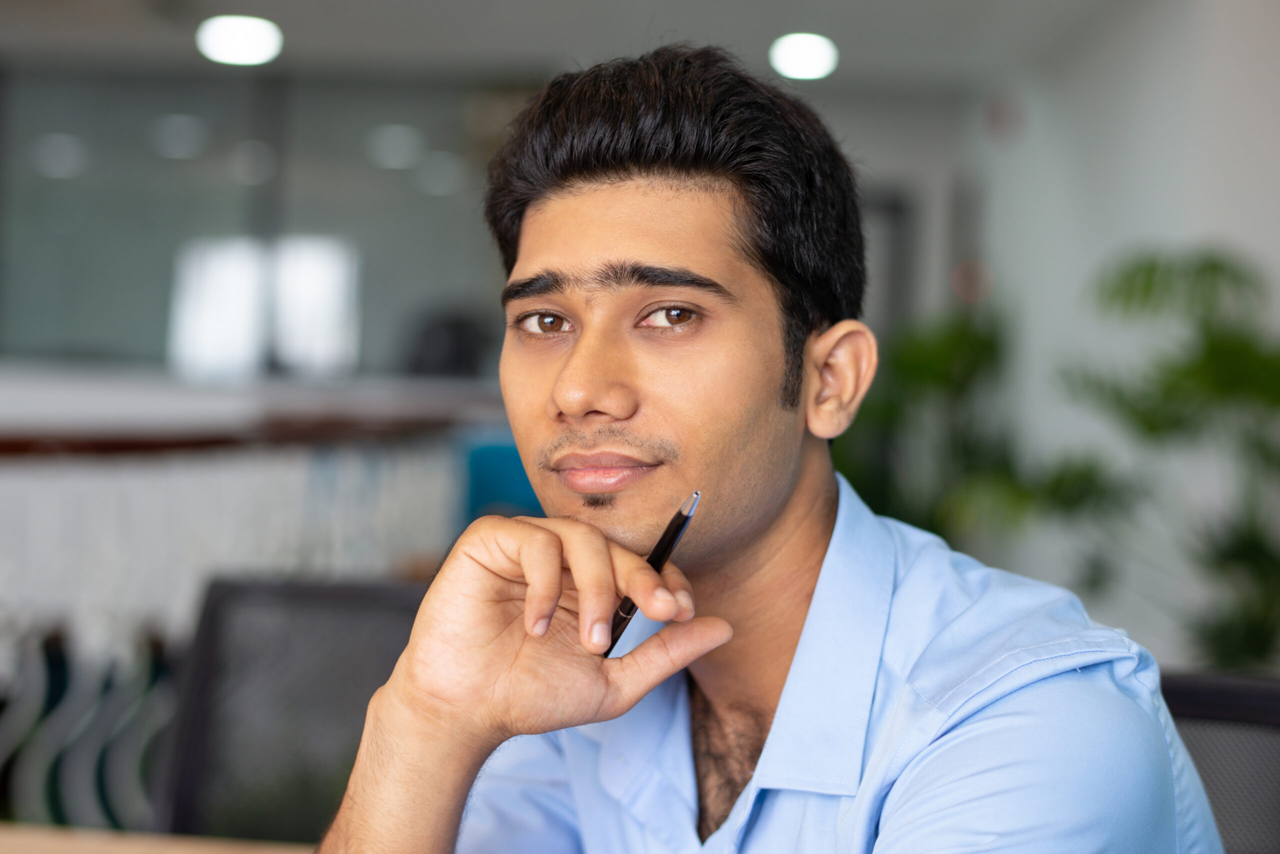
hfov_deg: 34.5
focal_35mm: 58
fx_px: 2063
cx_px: 640
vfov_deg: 23.4
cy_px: 427
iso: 100
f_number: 2.8
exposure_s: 1/160
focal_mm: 58
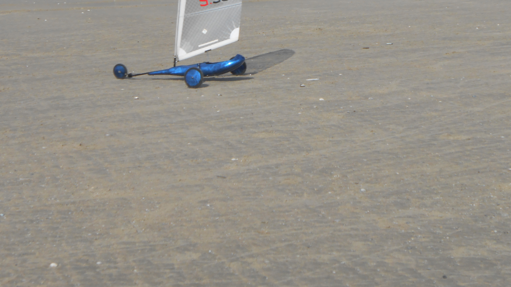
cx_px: 290
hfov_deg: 24.7
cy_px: 64
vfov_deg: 14.0
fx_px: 1165
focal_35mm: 86
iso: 80
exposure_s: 1/640
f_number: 5.6
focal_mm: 11.3
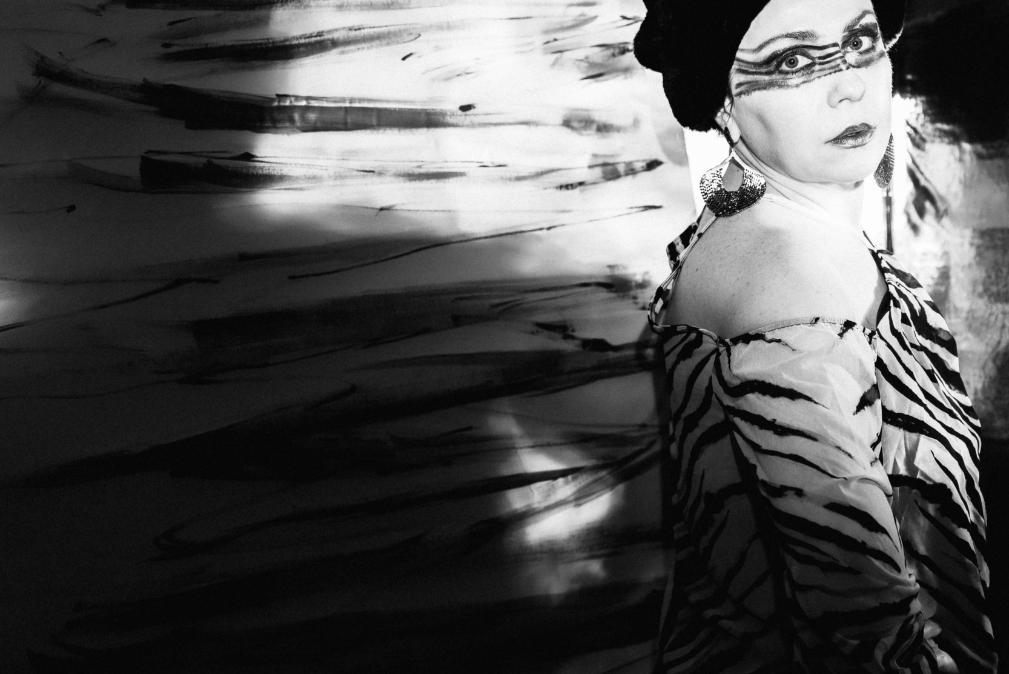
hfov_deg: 31.8
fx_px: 1766
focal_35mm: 63
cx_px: 426
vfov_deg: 21.6
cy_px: 292
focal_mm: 41
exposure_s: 1/200
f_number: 3.5
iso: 500
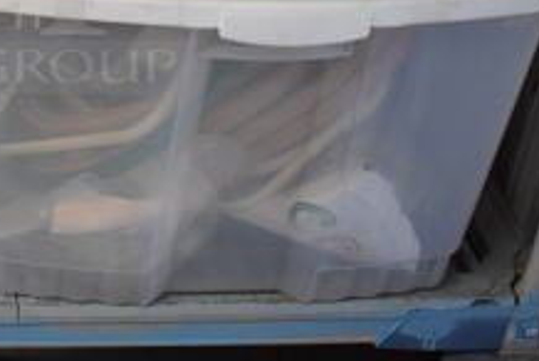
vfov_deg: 15.9
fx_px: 1259
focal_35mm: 84
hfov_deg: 22.6
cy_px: -37
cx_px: -77
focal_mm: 20
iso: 1600
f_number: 3.5
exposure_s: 1/125
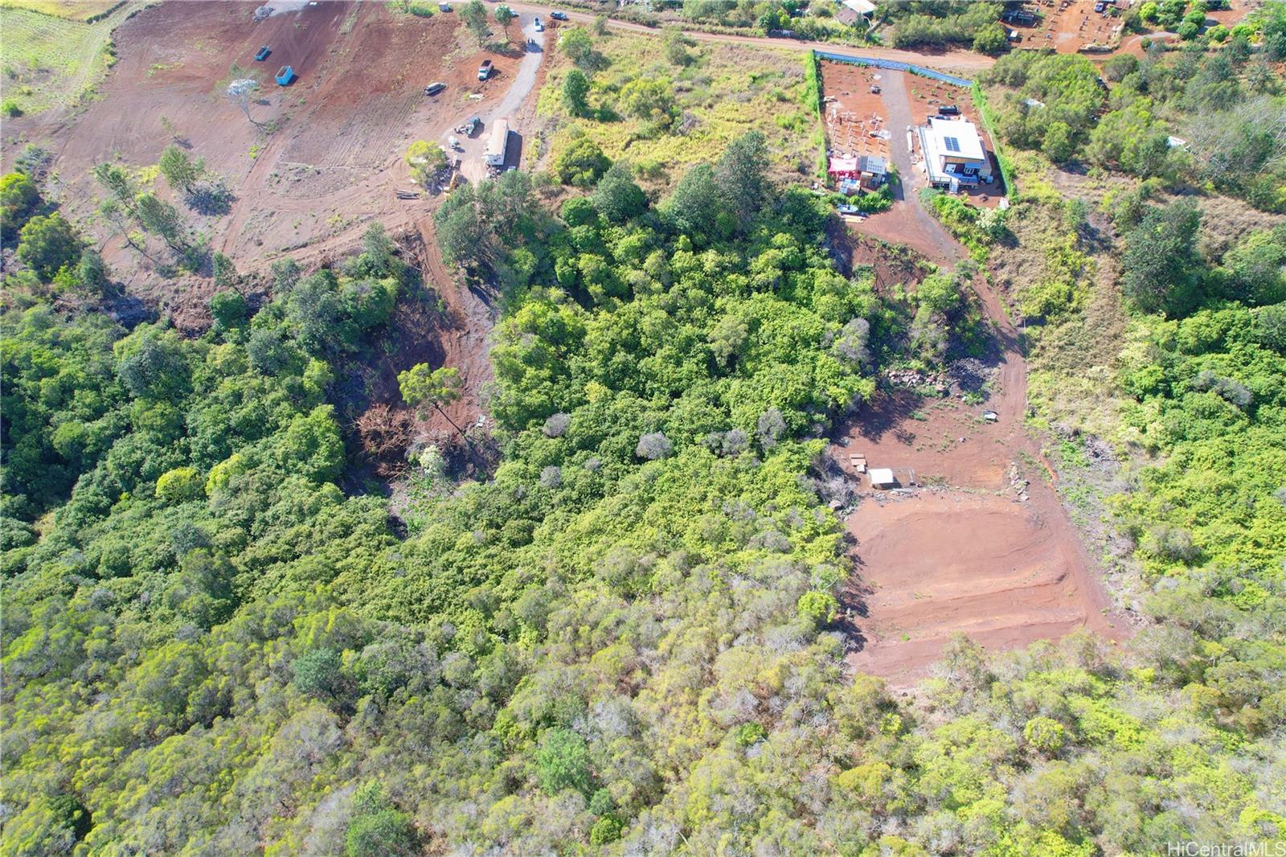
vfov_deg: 57.2
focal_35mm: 22
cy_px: 428
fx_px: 786
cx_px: 643
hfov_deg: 78.6
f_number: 2.8
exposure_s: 1/640
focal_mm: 8.38
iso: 100
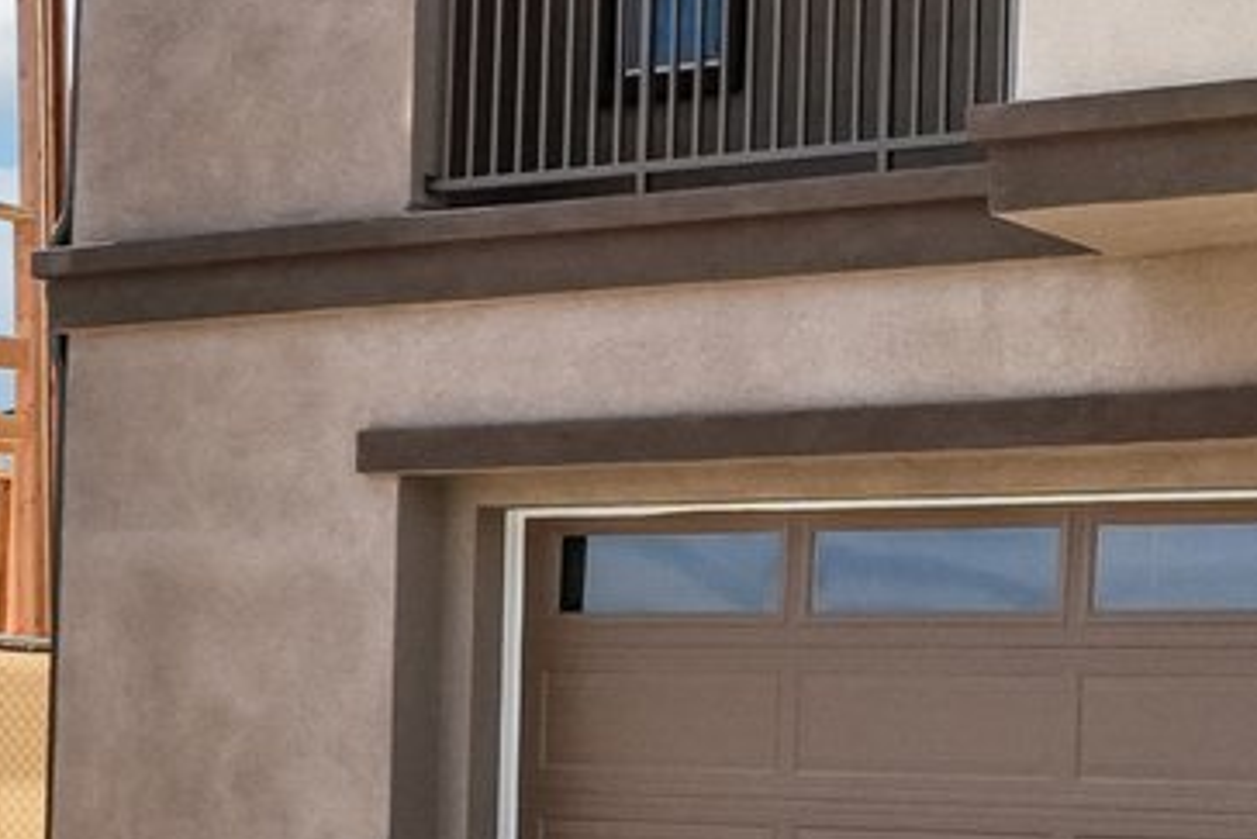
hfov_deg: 21.3
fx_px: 3144
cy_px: 734
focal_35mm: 90
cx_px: 1447
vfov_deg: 15.1
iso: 400
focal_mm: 16
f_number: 8
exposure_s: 1/1000
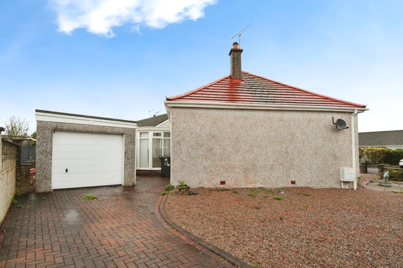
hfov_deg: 90.0
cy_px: 134
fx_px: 201
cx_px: 202
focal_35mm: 18
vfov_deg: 67.3
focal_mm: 12
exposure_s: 1/40
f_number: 7.1
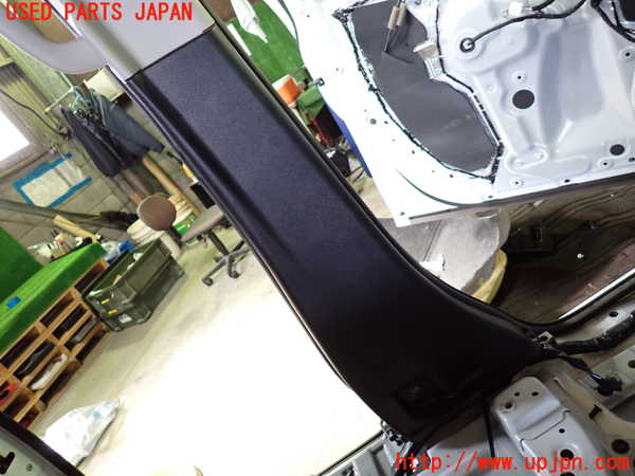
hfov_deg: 69.4
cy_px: 238
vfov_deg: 54.9
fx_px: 459
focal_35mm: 25
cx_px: 318
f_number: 2
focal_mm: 4.5
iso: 320
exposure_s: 1/30
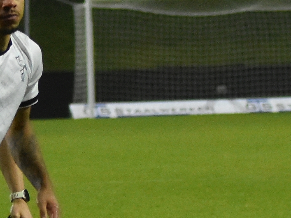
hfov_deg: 7.2
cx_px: -87
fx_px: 2305
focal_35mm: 274
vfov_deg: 5.4
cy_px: 80
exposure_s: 1/800
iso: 3200
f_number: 2.8
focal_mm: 70
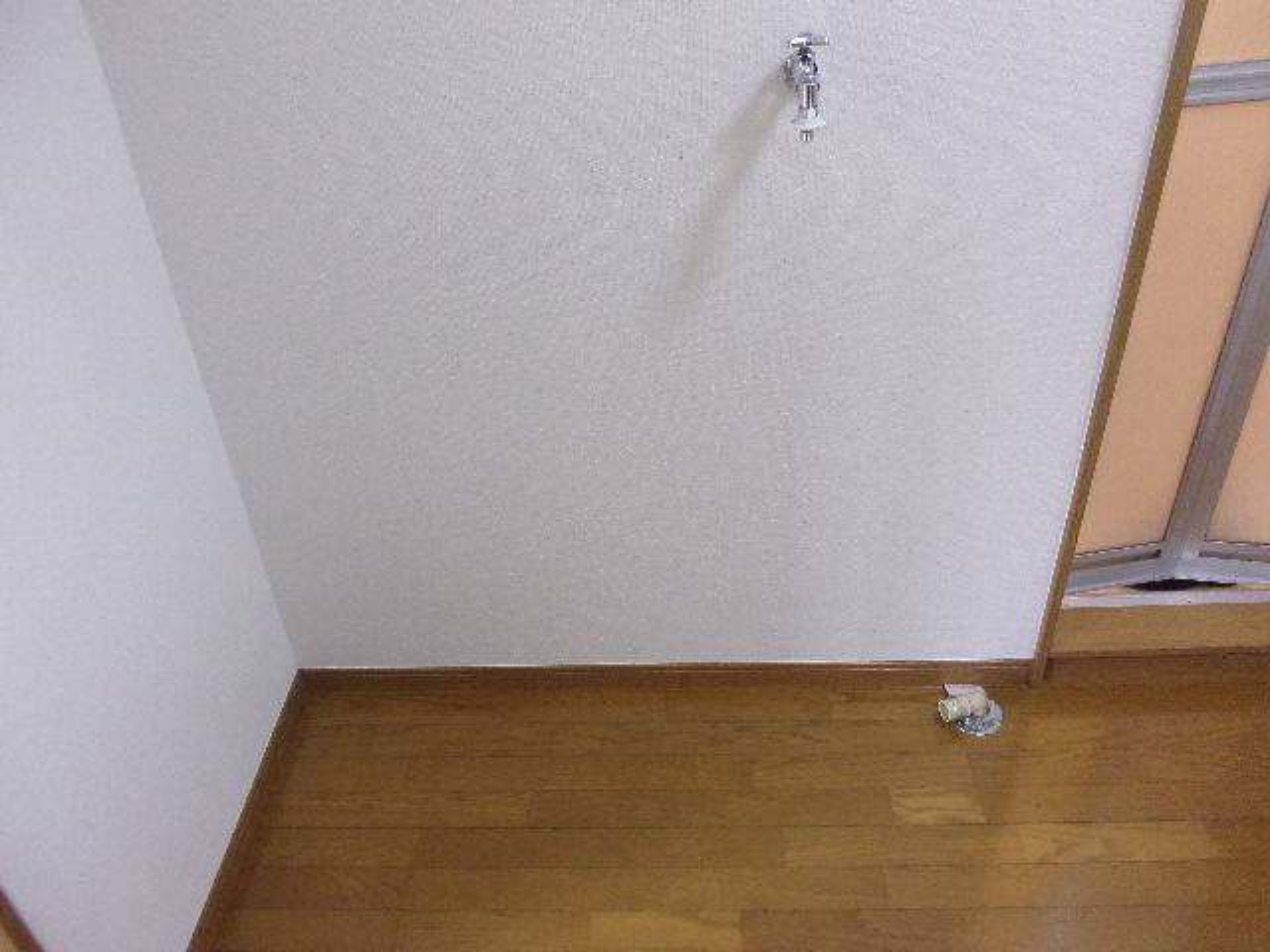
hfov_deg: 63.4
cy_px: 476
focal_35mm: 28
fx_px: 1027
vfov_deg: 49.7
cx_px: 635
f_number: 3.9
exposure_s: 1/17
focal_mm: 5.1
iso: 400
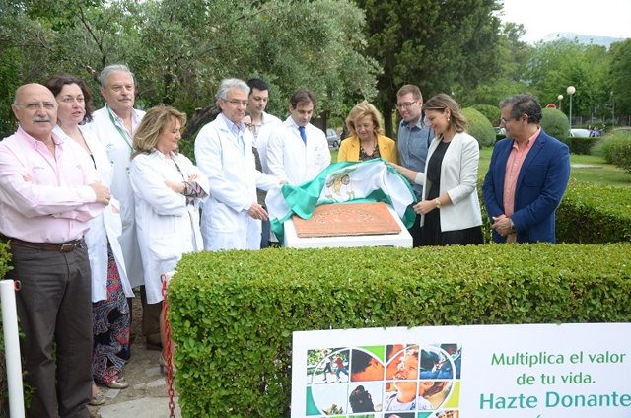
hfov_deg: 53.2
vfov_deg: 36.7
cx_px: 316
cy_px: 209
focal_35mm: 36
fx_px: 630
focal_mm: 24
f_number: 4
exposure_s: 1/1600
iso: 800
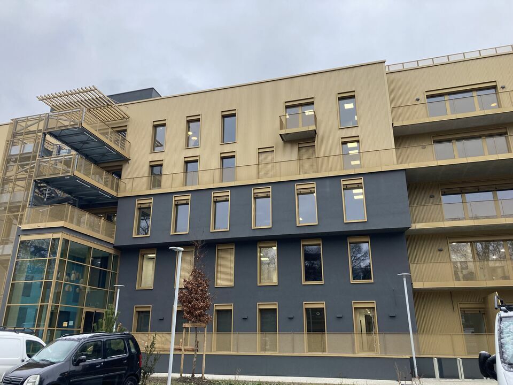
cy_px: 192
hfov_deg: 63.4
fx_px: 415
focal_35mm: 28
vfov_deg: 49.7
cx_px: 256
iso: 25
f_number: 1.8
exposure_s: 1/122
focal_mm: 3.99
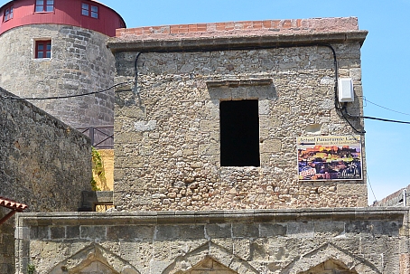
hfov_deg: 38.9
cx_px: 206
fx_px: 581
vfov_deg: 26.1
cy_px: 215
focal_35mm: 51
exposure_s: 1/640
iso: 160
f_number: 4.5
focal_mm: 11
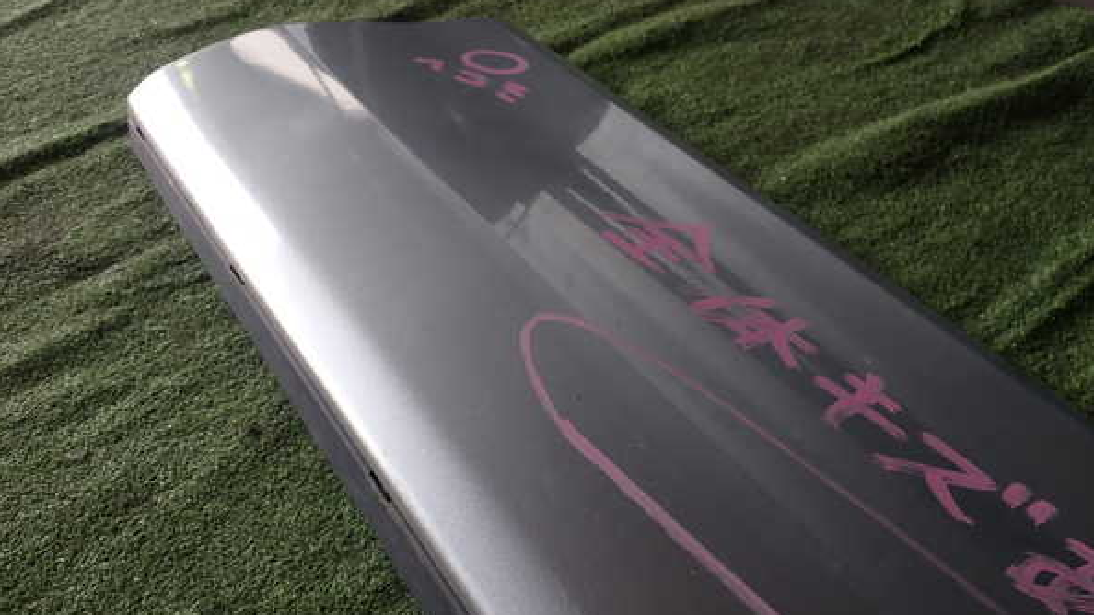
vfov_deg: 35.6
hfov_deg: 59.5
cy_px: 333
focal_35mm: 33
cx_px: 547
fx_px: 957
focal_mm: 5.4
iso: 100
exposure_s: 1/60
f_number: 3.2
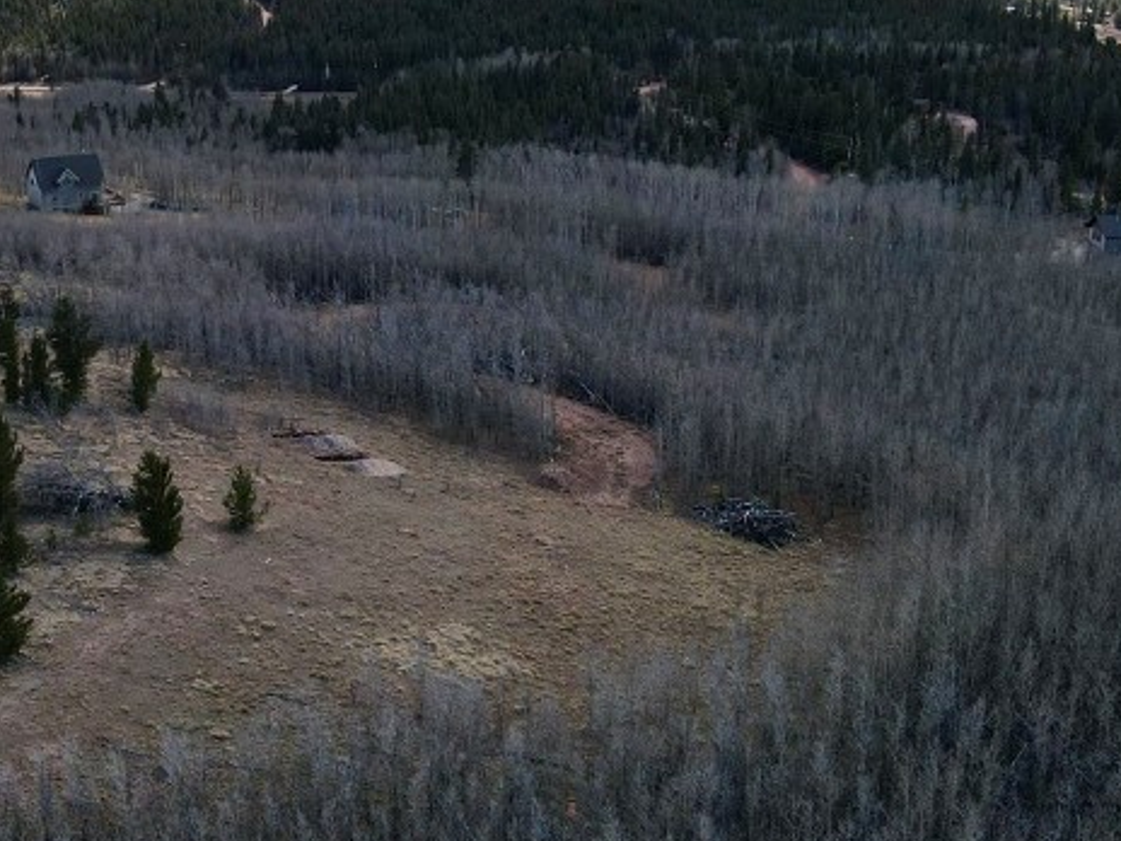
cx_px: 420
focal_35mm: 53
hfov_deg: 36.0
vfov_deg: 27.5
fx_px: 1716
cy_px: 329
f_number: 2.8
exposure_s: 1/640
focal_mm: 4.5
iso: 100
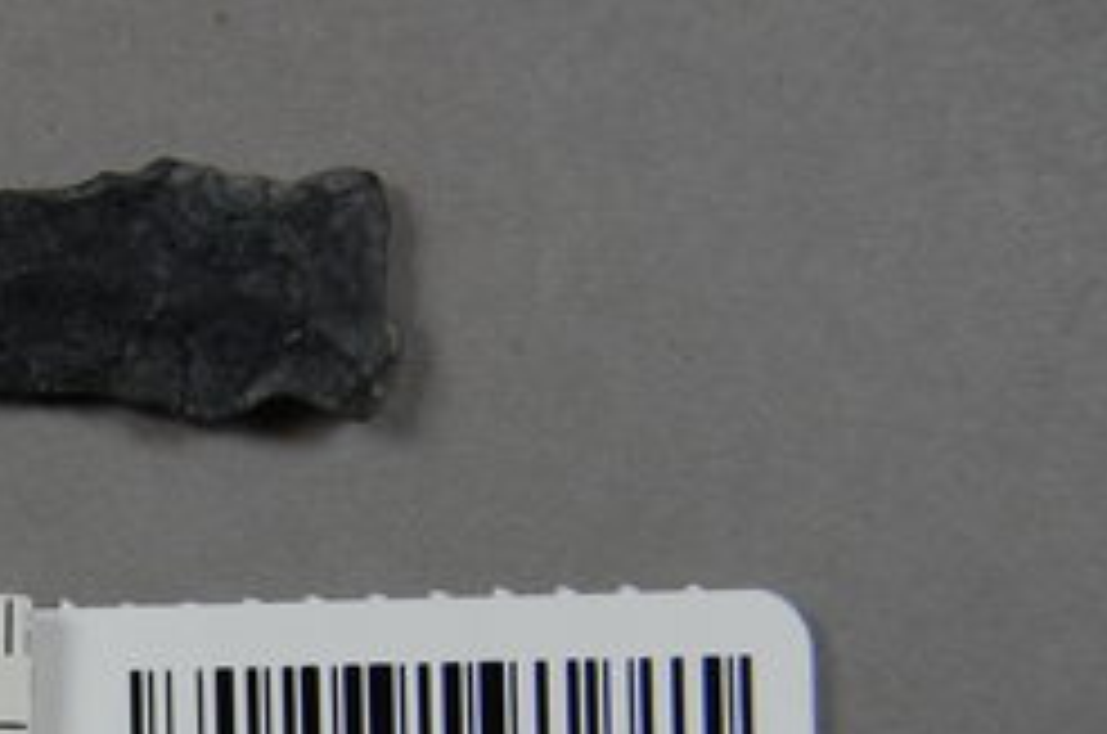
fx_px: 3499
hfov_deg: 17.6
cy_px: 673
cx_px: 2
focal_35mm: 114
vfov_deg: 11.9
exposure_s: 1/500
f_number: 5
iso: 400
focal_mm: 34
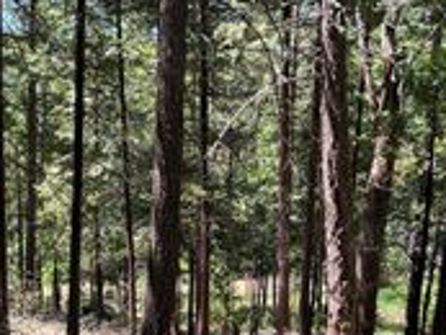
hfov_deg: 25.2
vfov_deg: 19.1
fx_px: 967
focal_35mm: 75
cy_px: 341
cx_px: 46
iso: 50
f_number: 1.5
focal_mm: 5.7
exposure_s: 1/361
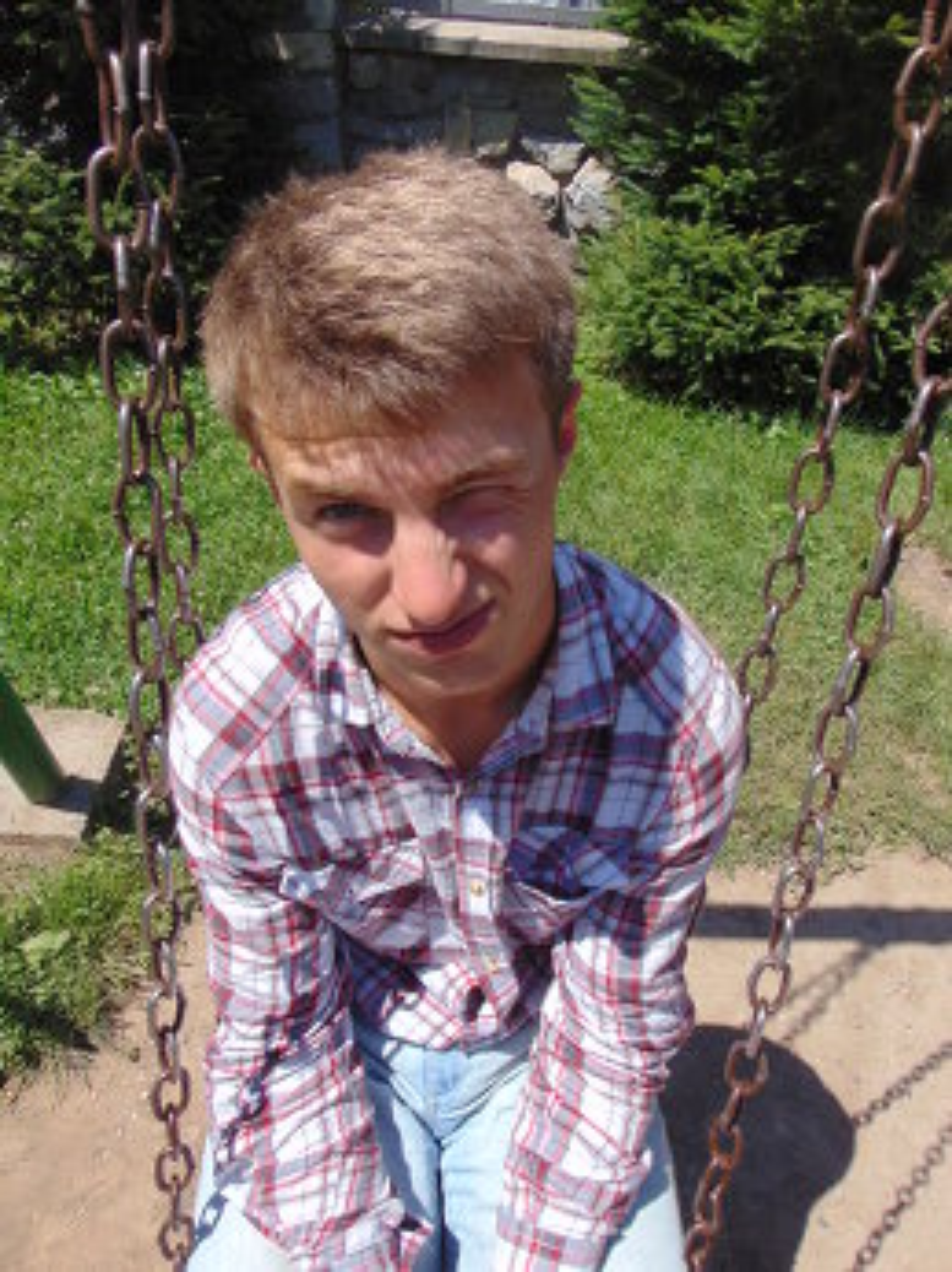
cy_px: 636
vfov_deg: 69.4
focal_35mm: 25
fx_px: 918
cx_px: 476
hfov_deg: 54.8
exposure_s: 1/200
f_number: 7.7
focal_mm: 4.5
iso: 80
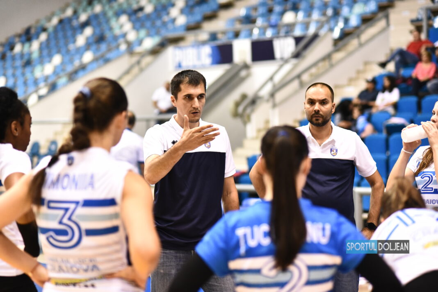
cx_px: 219
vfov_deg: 16.1
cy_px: 146
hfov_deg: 23.9
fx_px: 1035
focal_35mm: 85
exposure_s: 1/1250
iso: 5000
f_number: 2.2
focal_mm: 85
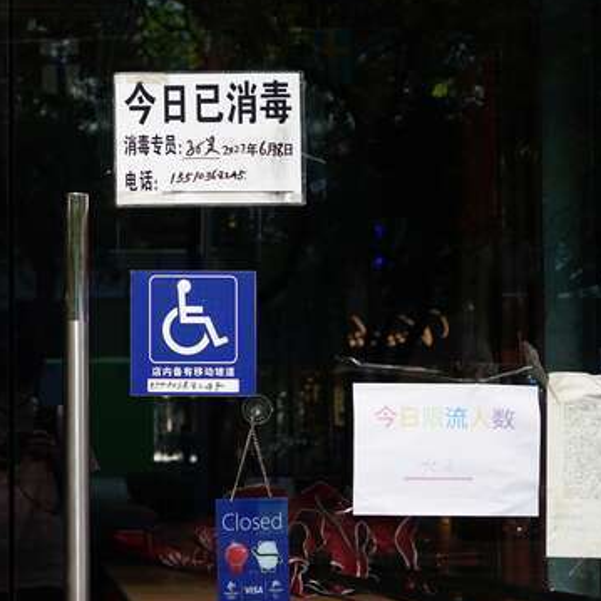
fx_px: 1375
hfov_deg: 23.7
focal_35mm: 70
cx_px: 20
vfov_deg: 24.5
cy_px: 397
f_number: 4
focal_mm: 37
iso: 100
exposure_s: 1/80
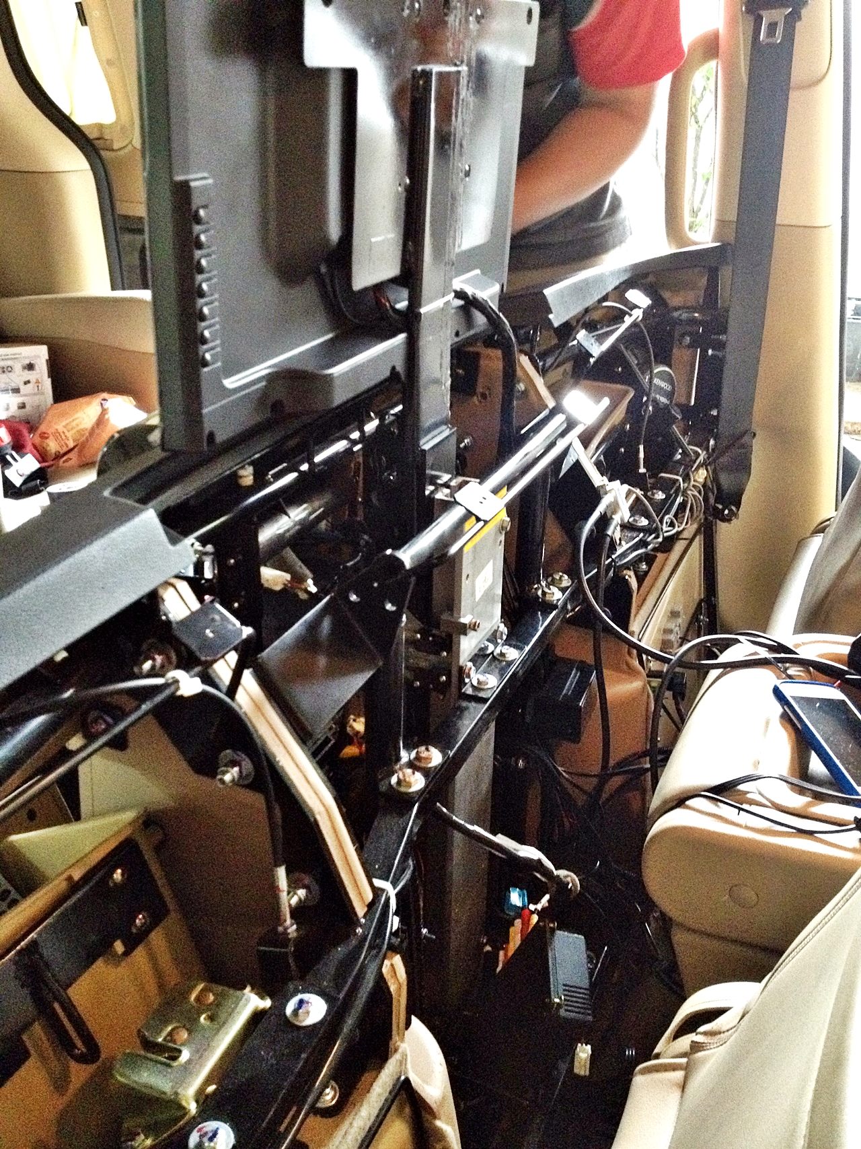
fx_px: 1161
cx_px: 430
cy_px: 574
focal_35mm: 35
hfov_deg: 40.7
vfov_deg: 52.6
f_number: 2.4
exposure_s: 1/15
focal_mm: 4.28
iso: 640
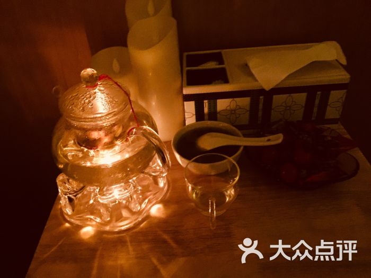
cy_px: 139
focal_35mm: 29
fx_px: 311
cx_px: 186
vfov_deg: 48.2
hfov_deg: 61.7
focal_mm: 4.15
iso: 400
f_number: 2.2
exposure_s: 1/4
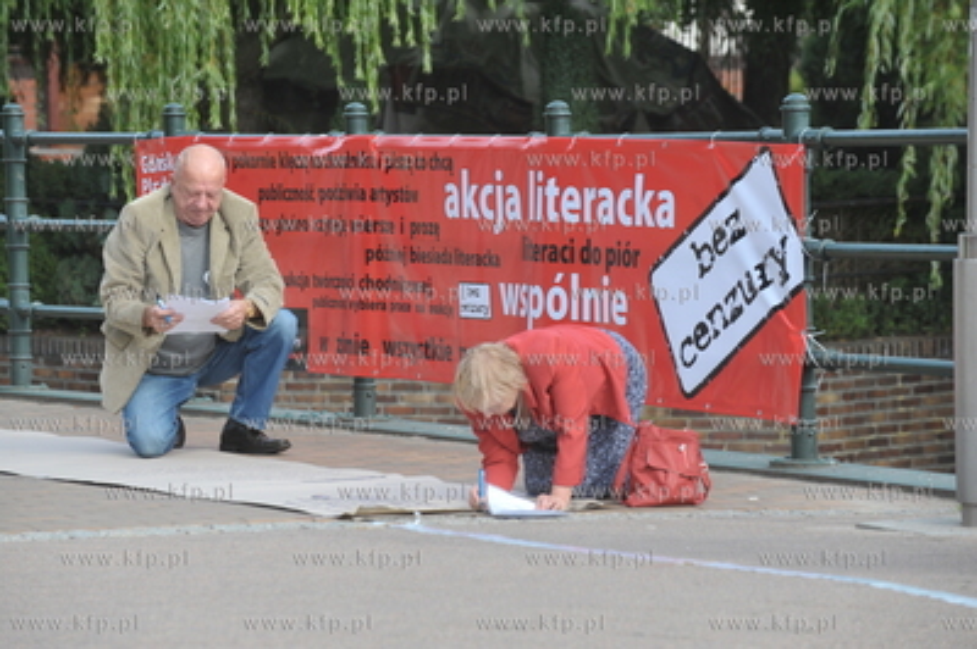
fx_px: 5423
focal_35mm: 200
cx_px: 488
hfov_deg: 10.3
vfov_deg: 6.9
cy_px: 324
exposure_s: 1/500
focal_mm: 200
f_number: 8
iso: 640
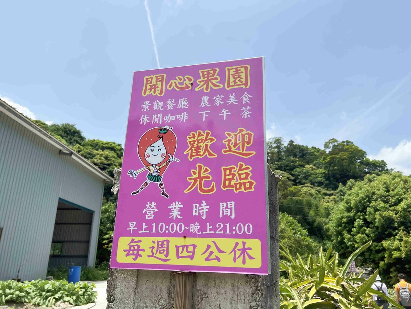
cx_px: 206
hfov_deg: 67.3
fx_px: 309
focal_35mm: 26
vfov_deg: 53.1
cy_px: 154
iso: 50
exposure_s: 1/4630
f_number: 1.5
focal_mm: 5.7
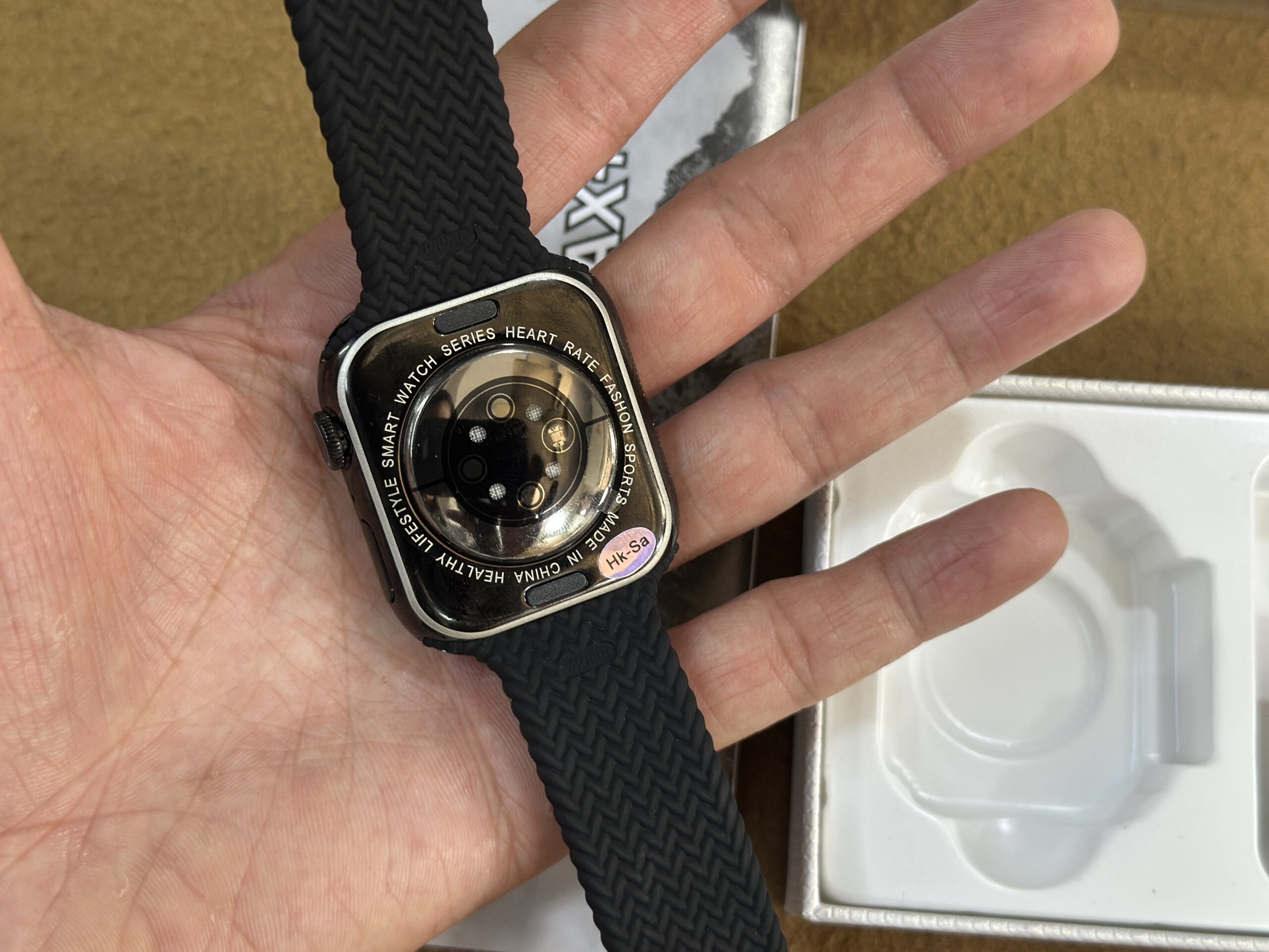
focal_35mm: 48
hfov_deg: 39.7
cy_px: 476
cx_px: 634
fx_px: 1760
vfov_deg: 30.3
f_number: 1.78
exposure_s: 1/100
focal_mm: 6.86
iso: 160
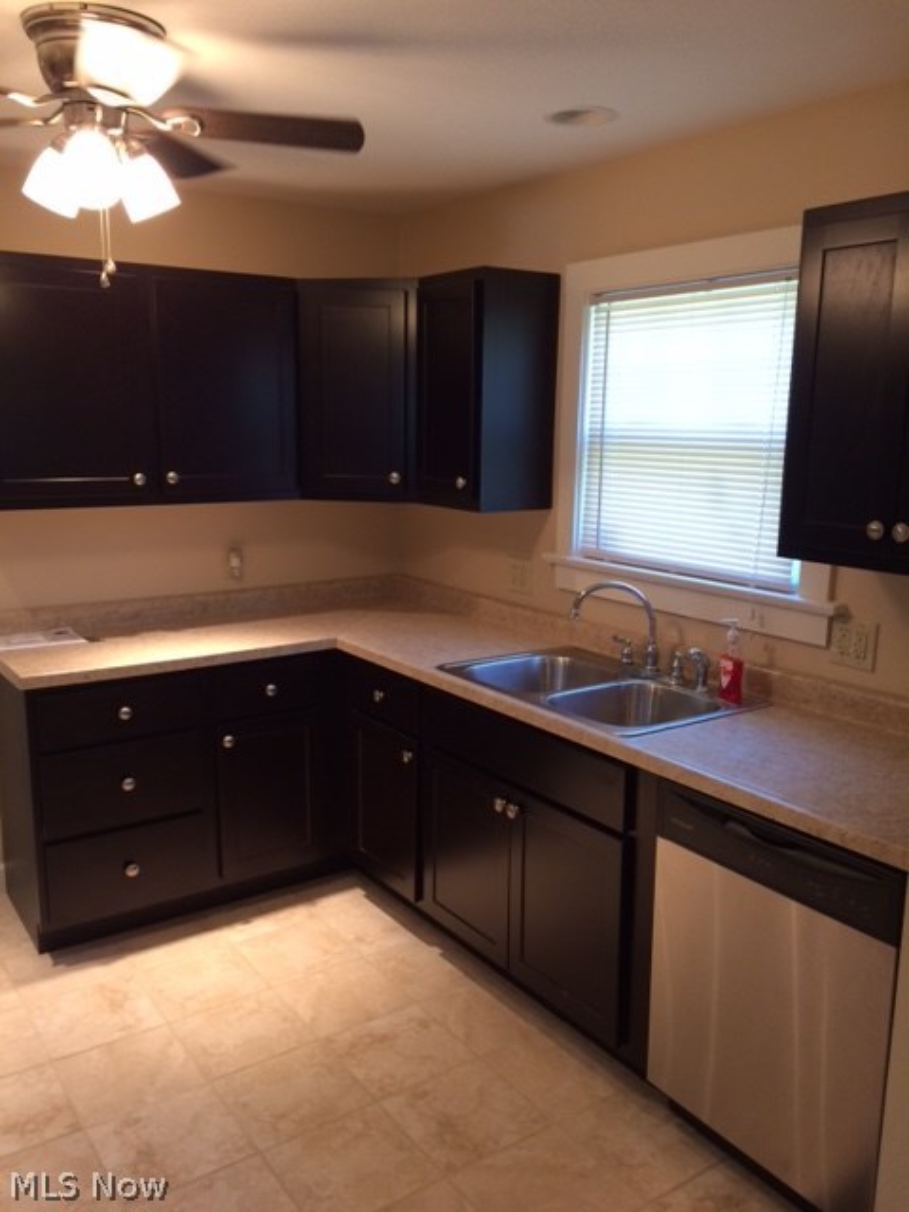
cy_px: 606
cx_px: 454
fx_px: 1015
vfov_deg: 61.7
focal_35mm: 29
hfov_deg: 48.2
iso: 100
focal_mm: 4.15
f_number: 2.2
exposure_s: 1/30
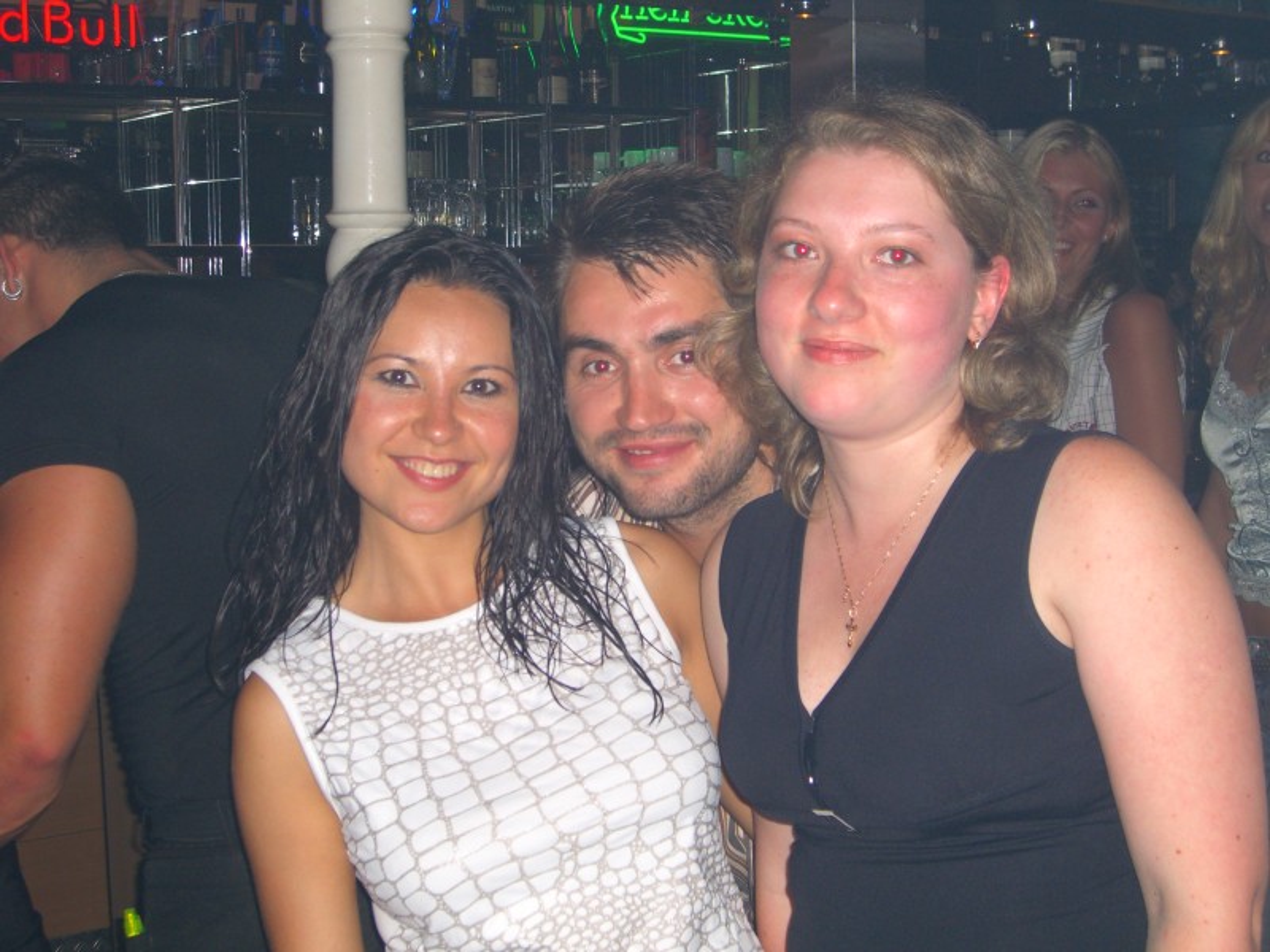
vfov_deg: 25.7
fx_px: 2091
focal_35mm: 57
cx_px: 635
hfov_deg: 33.8
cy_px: 476
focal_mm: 11.8
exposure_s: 1/60
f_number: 3.6
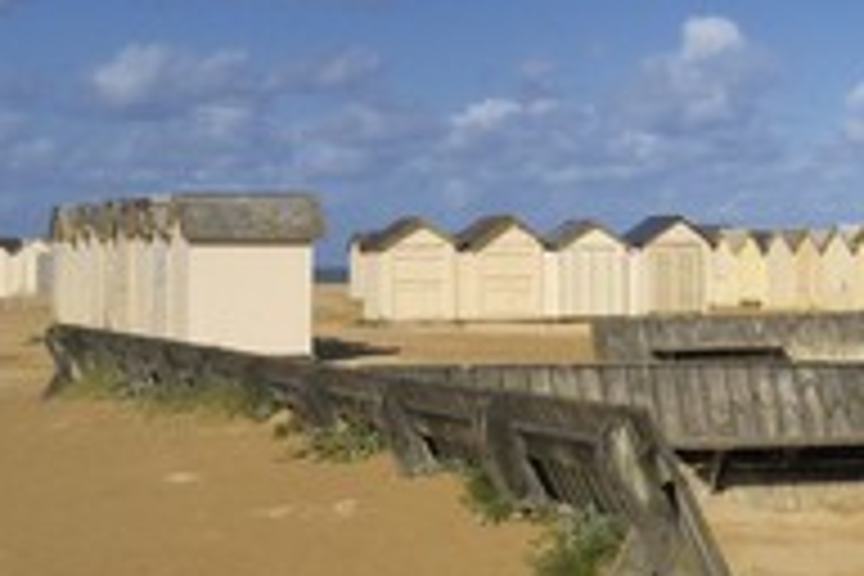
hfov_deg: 21.1
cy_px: 184
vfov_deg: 14.8
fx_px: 2208
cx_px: 929
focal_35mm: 92
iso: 100
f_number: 14
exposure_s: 1/160
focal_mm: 28
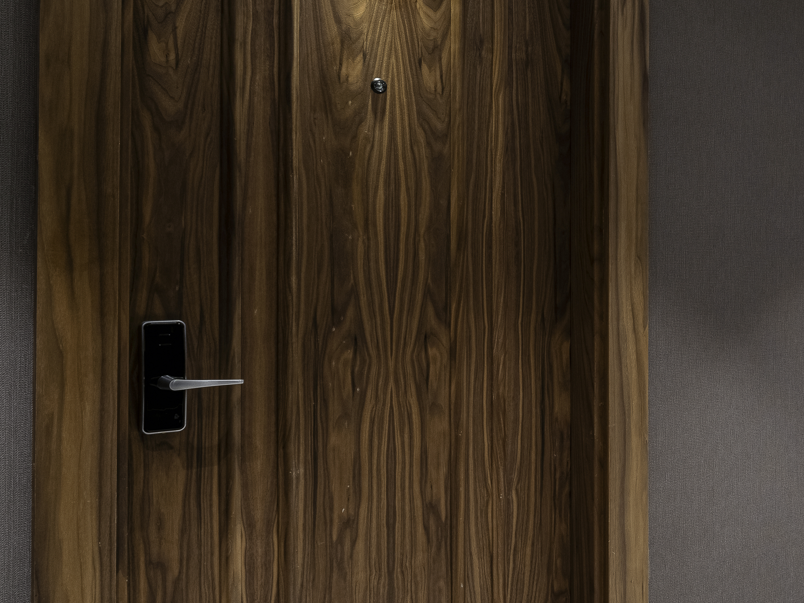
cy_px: 305
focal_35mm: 44
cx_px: 979
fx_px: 1022
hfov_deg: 34.1
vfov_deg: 32.9
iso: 250
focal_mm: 16
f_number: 10
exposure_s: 1/20
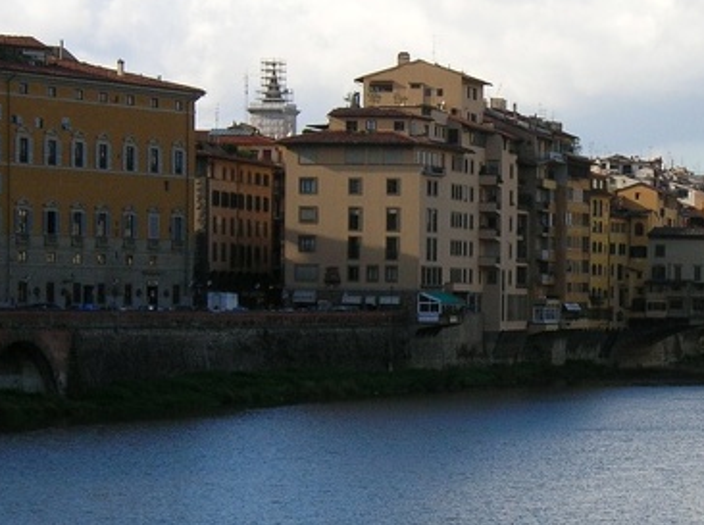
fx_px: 3430
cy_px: 394
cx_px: 625
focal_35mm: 169
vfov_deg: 8.7
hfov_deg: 11.6
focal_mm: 12.8
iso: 50
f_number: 4.7
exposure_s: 1/336
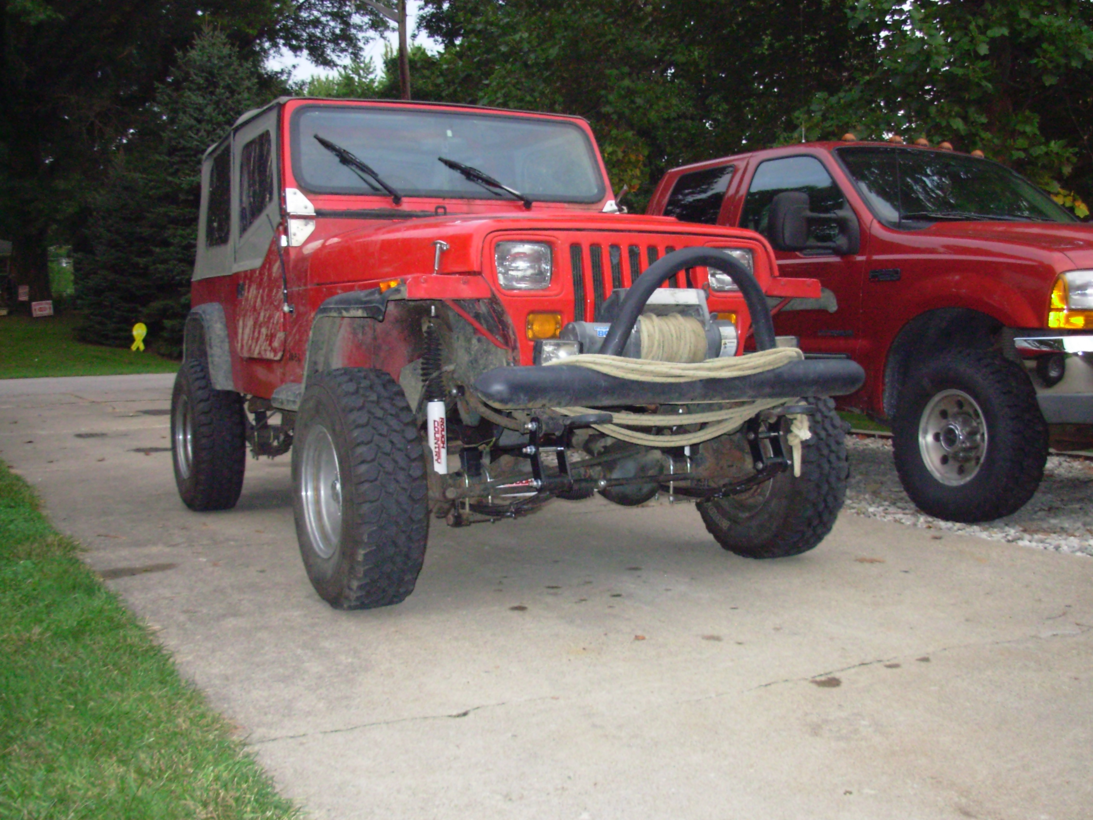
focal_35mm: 38
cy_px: 410
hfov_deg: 49.0
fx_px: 1200
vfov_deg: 37.7
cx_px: 546
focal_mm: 6.3
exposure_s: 1/128
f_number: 2.9
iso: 200
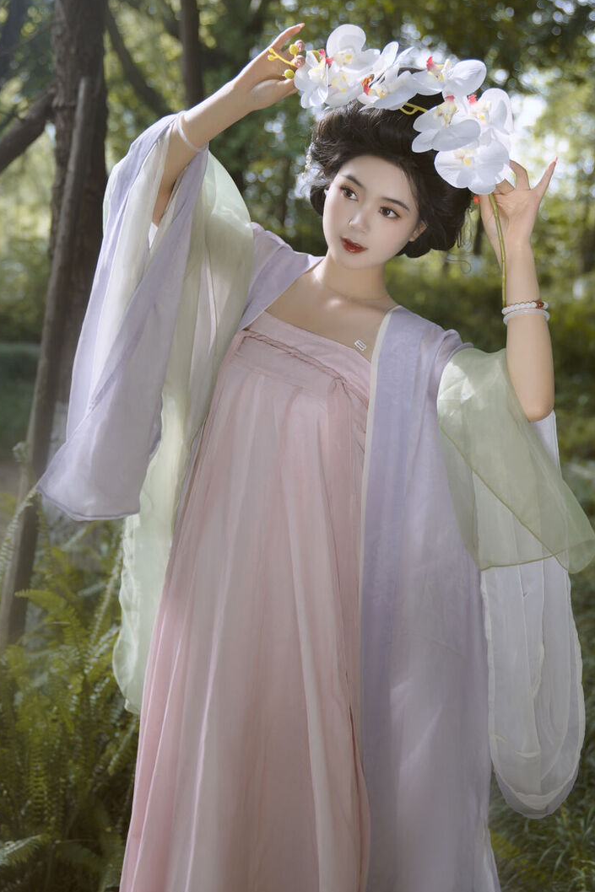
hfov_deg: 21.2
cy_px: 496
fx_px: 1587
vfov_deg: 31.4
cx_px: 323
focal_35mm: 64
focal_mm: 43
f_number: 2.8
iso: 160
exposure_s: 1/400
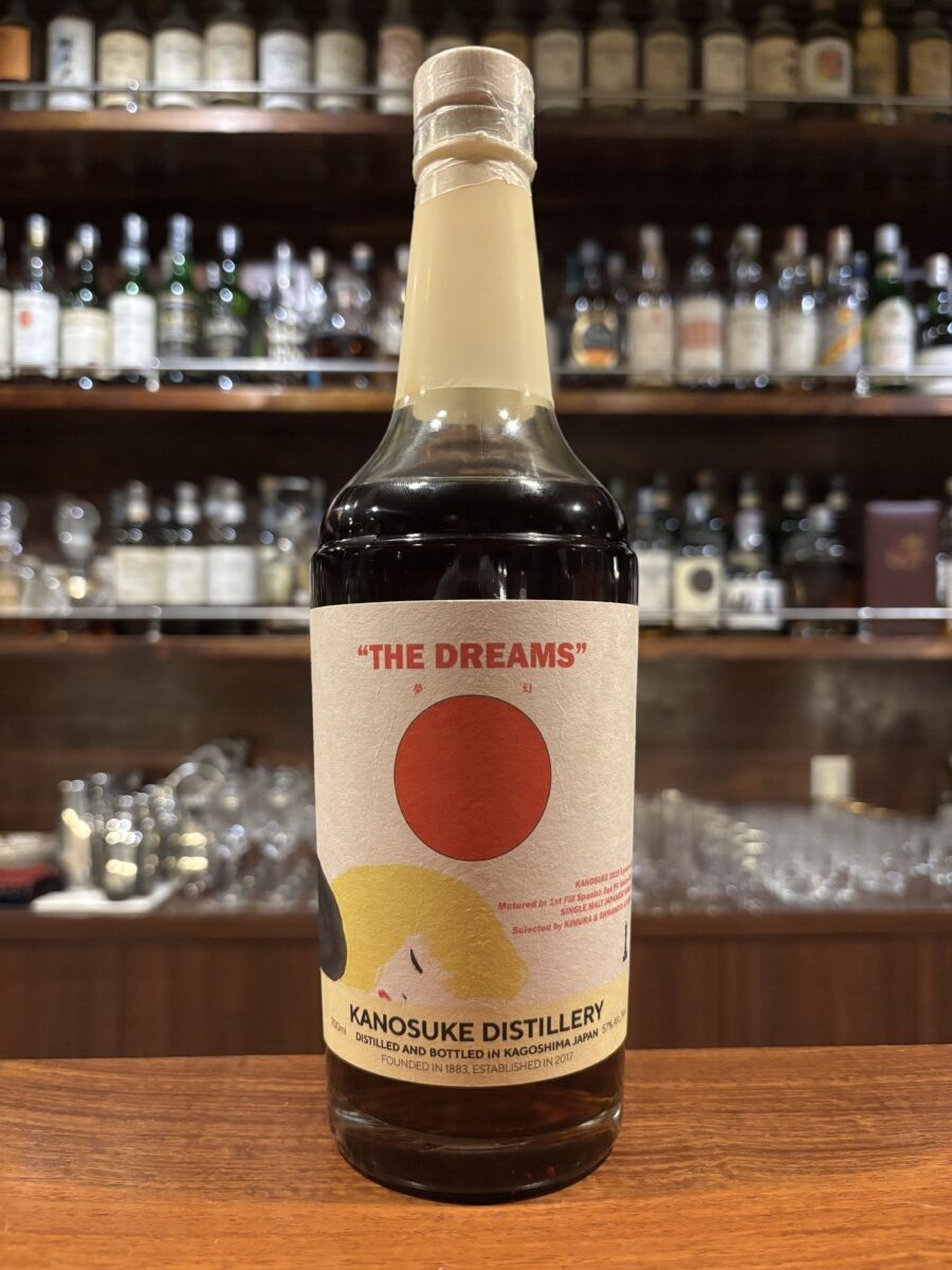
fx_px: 953
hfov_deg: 53.1
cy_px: 635
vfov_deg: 67.3
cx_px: 476
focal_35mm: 26
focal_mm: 5.96
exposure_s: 1/41
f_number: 1.6
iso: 500
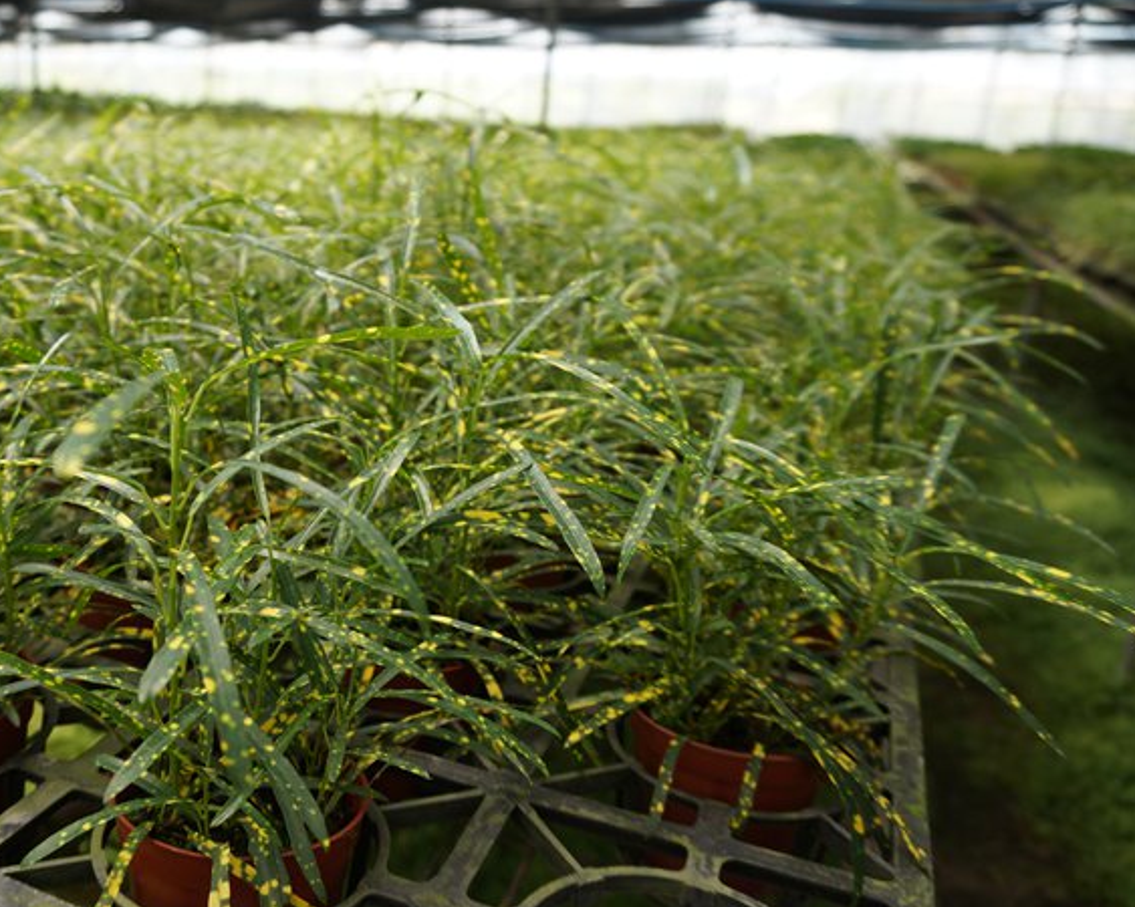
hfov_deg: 54.1
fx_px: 1075
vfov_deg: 45.8
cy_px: 464
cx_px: 341
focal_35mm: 32
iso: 200
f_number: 3.5
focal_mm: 16
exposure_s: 1/250
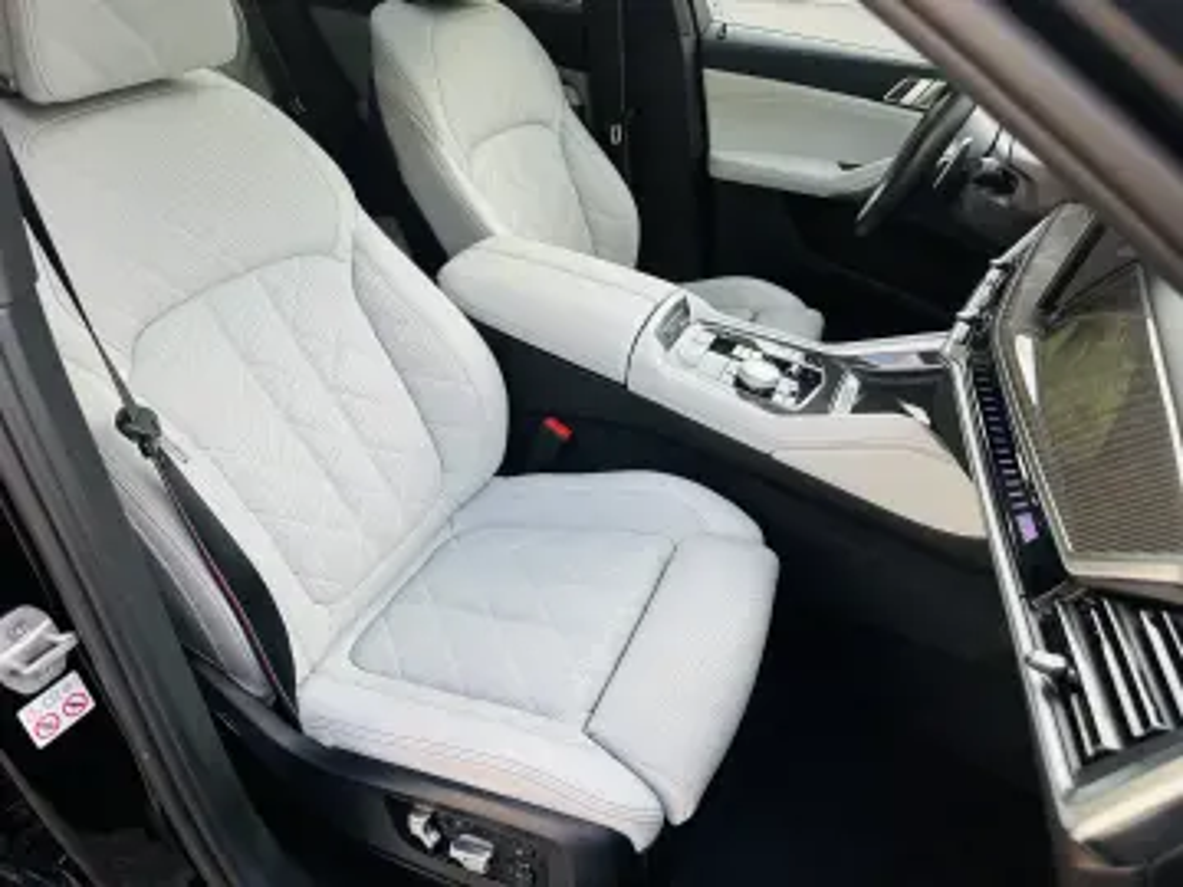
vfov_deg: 56.8
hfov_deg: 71.6
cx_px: 592
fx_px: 820
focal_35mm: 24
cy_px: 444
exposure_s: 1/267
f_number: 1.78
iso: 80
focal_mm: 6.86
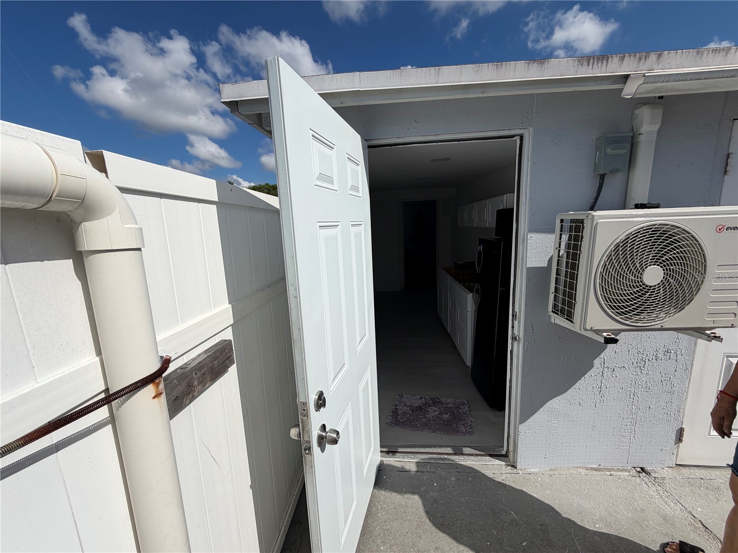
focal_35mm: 14
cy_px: 276
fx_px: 298
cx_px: 369
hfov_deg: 102.1
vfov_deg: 85.7
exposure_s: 1/2506
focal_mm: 2.22
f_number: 2.2
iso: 20
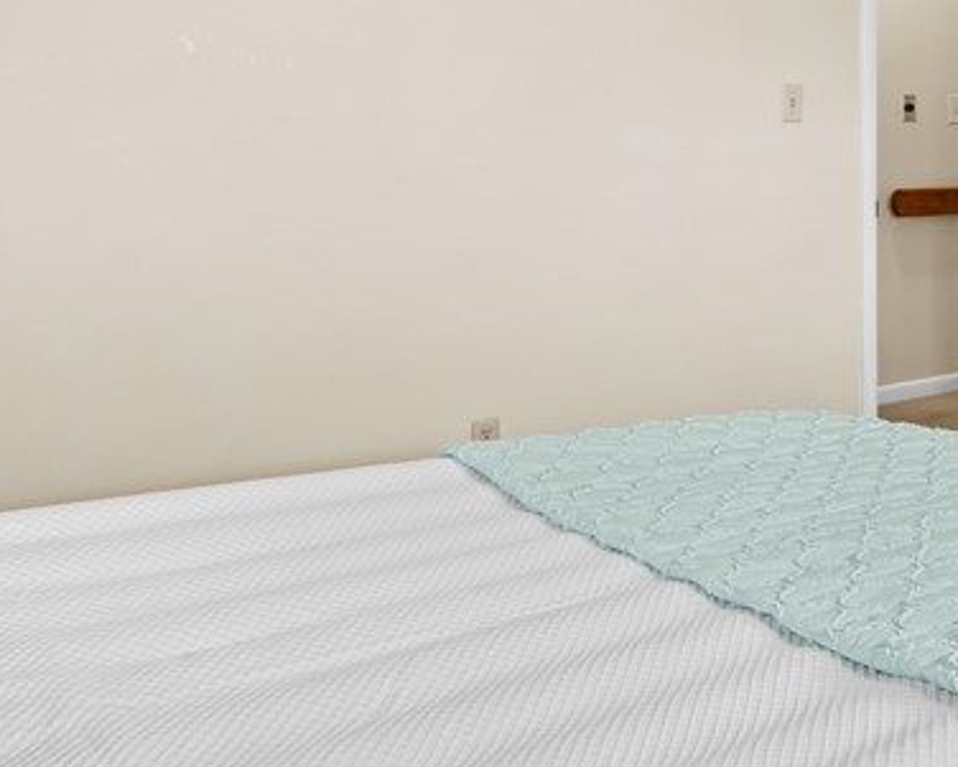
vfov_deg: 31.7
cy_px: 134
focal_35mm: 46
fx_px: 1305
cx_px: 1145
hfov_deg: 33.1
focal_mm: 17
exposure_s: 1/4
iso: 400
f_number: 10
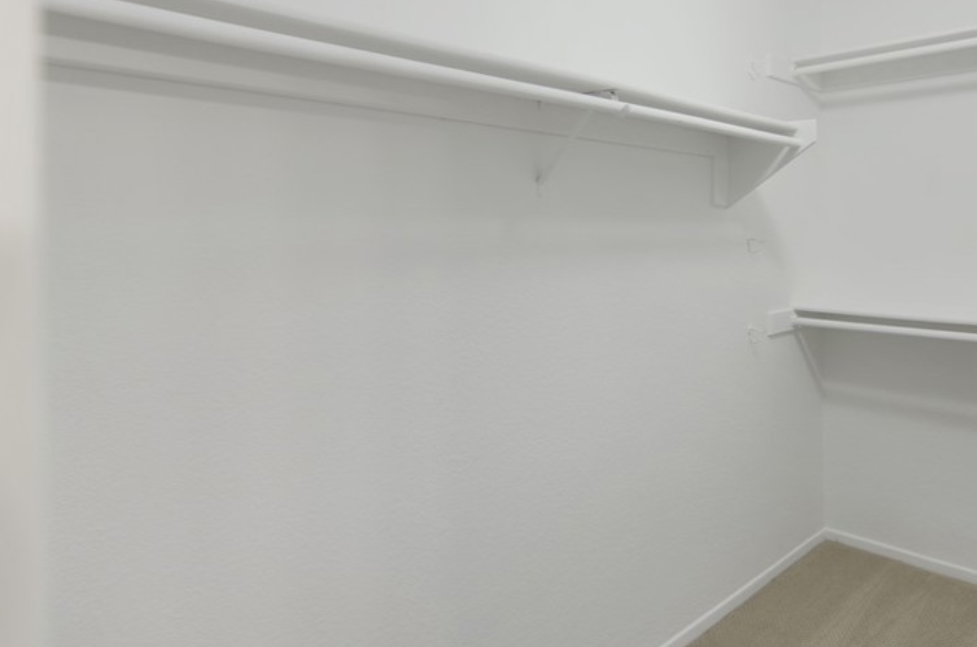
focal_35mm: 24
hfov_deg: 73.0
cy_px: 217
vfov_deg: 52.5
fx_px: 643
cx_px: 623
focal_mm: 11
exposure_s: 1/4
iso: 100
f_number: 3.2
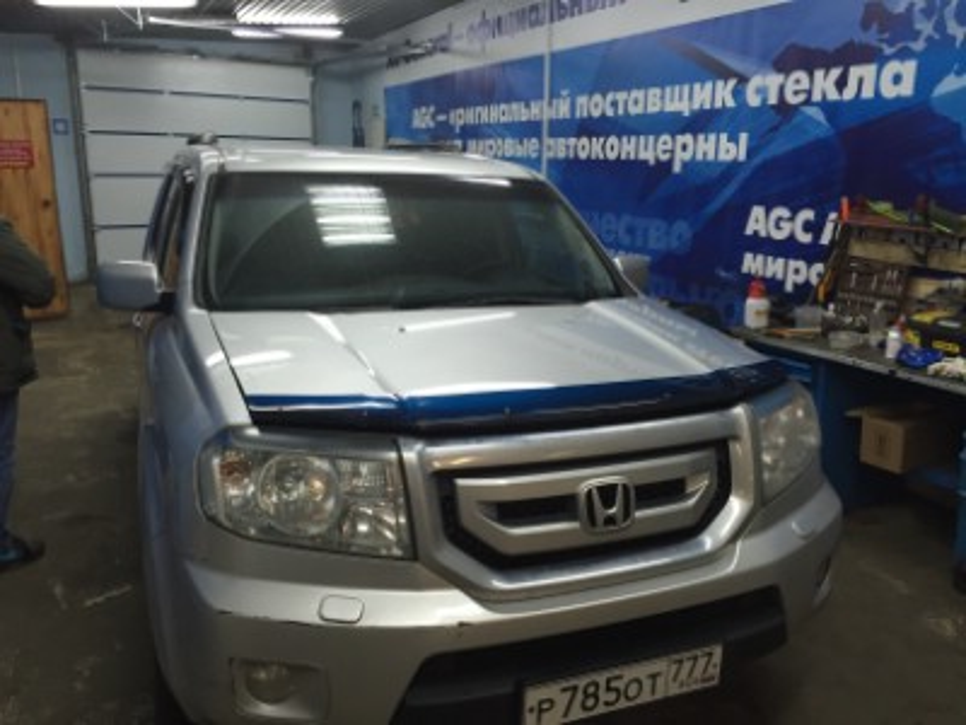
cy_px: 362
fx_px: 809
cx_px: 483
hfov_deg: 61.7
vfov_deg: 48.2
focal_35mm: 29
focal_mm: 4.15
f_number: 2.2
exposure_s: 1/33
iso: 80
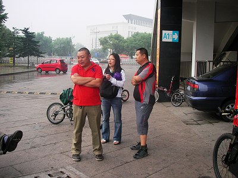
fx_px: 261
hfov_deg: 49.0
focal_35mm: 38
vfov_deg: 37.7
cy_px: 89
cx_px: 119
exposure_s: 1/57.8
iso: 50
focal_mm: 6.3
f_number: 3.3
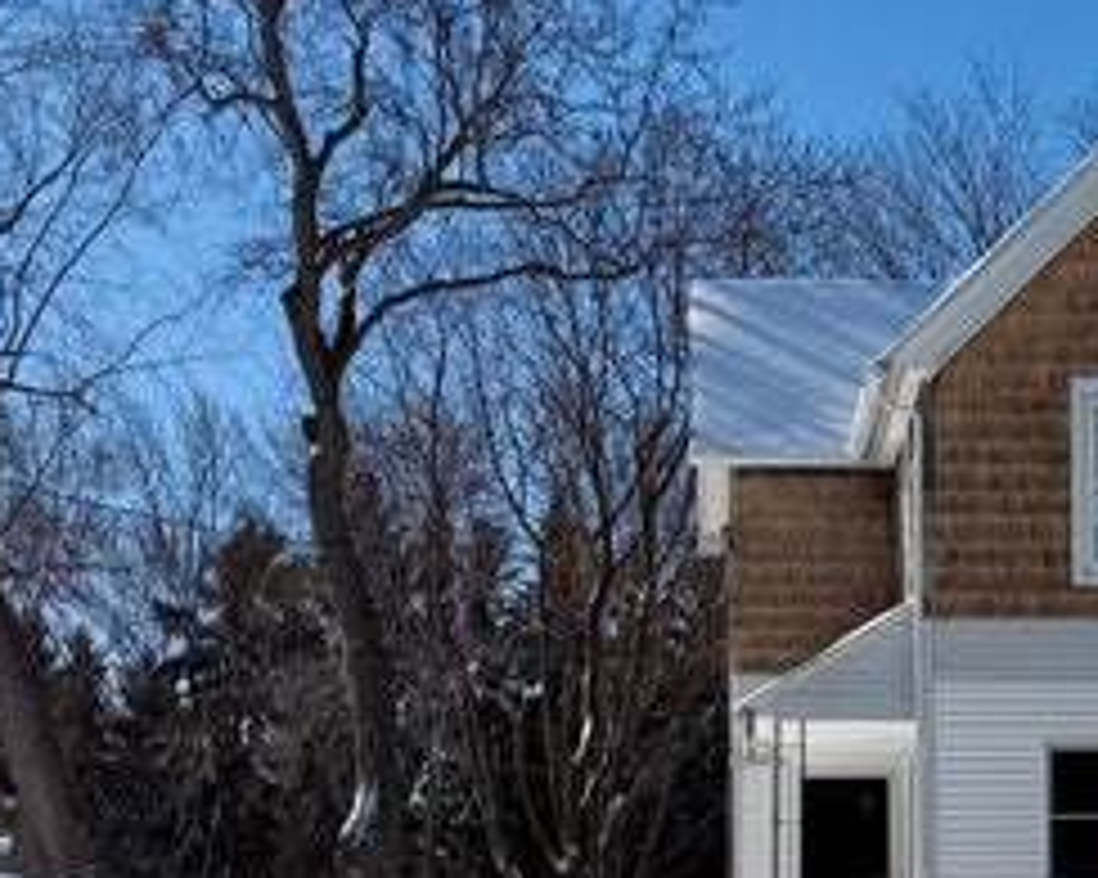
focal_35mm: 82
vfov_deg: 18.4
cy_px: 783
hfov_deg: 22.7
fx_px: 2664
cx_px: 1006
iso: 80
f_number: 1.78
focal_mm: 6.76
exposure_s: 1/14286
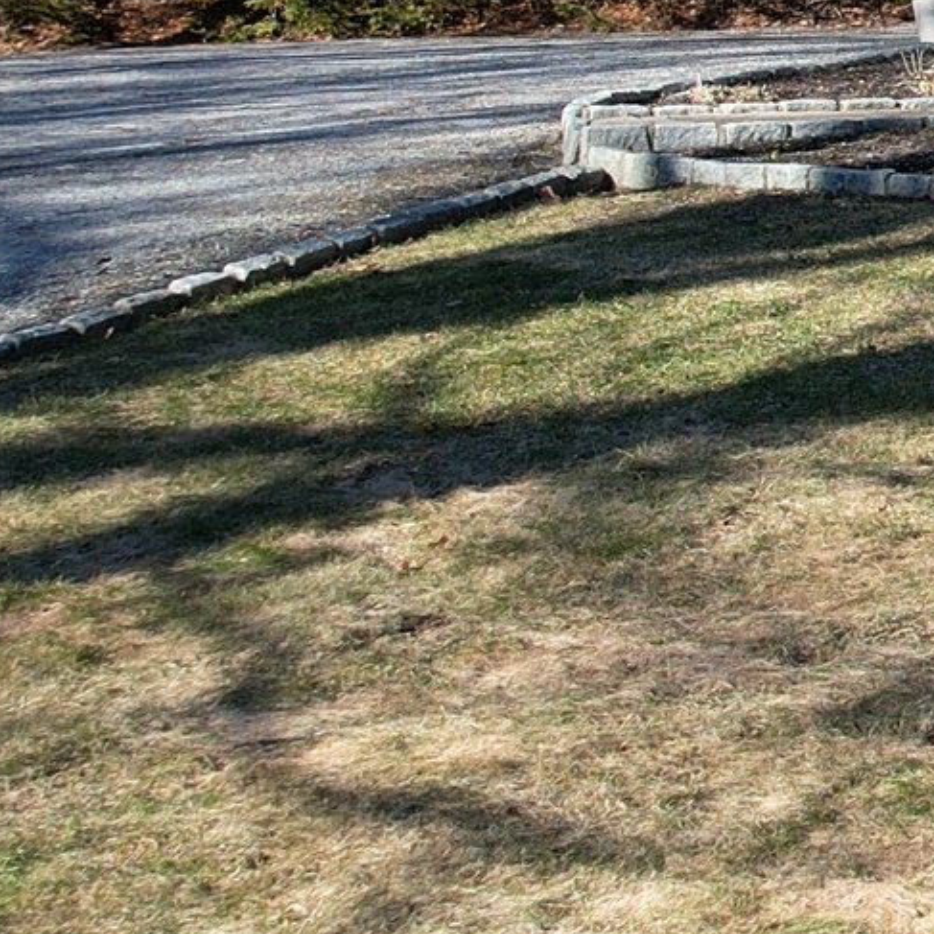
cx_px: 1820
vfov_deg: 14.5
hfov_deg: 13.0
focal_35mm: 118
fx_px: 3602
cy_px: -50
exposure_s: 1/640
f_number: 2.8
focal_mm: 8.38
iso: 100
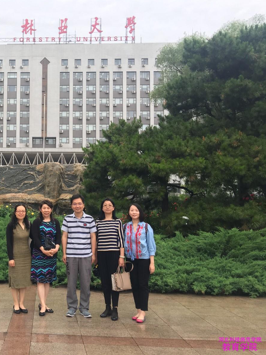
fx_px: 400
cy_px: 176
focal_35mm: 39
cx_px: 30
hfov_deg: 34.8
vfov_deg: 47.9
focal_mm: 4.15
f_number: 2.2
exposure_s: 1/100
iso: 32
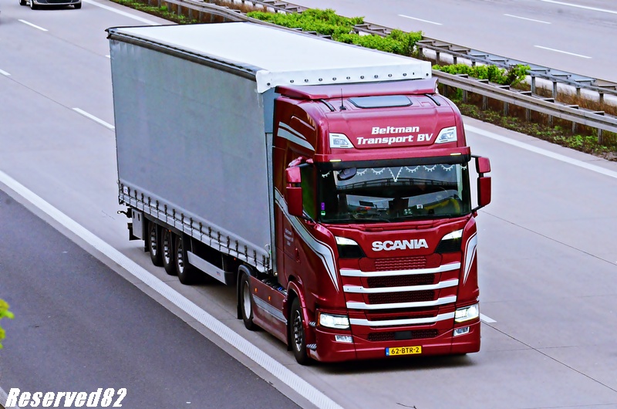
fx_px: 3335
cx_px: 308
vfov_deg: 7.0
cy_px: 204
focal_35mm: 195
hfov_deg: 10.6
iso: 2000
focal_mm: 130
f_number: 14
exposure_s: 1/500
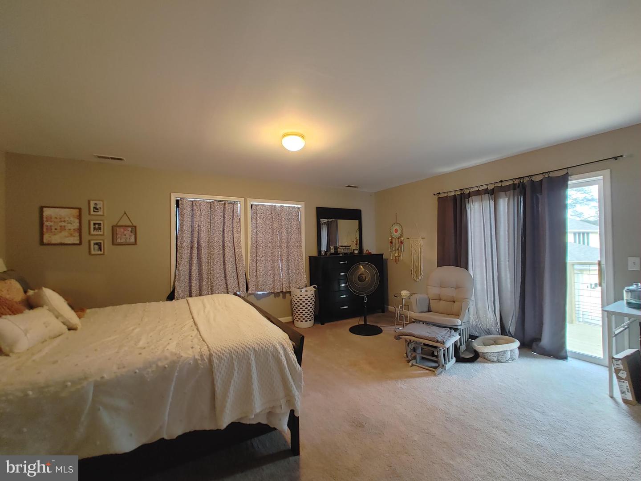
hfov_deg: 98.2
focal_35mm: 15
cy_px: 240
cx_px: 320
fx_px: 278
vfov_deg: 81.7
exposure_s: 1/17
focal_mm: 1.78
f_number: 1.9
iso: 400
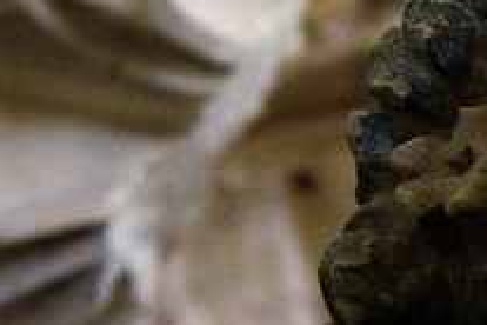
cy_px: 349
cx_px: 1842
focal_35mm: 401
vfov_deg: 3.4
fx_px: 5424
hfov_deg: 4.7
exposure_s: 1/25
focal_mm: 52
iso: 1600
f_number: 5.6
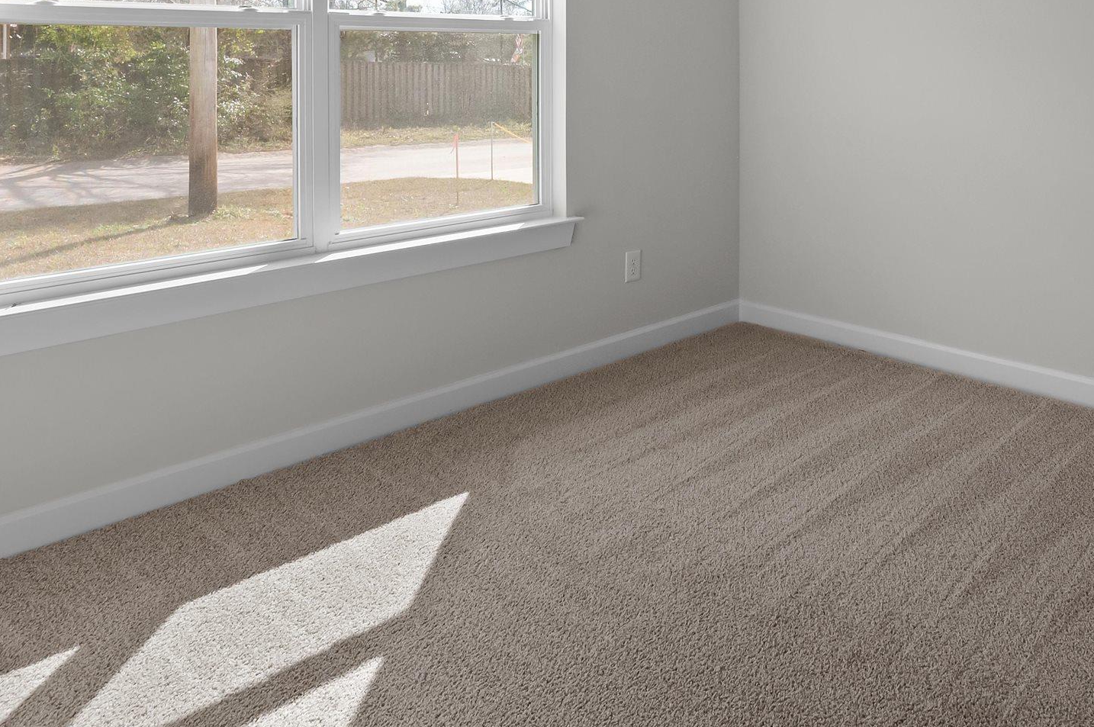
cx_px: 743
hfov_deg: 60.3
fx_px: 911
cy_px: 7
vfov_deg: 38.8
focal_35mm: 30
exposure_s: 1/125
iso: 400
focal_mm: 14
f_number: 9
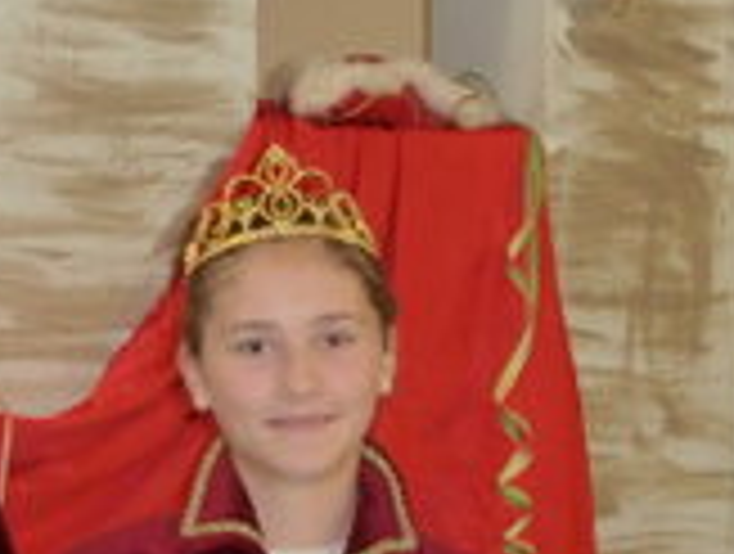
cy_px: 518
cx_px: 54
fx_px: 2975
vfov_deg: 10.6
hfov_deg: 13.9
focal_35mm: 140
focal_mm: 8.5
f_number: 3.8
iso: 400
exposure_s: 1/30
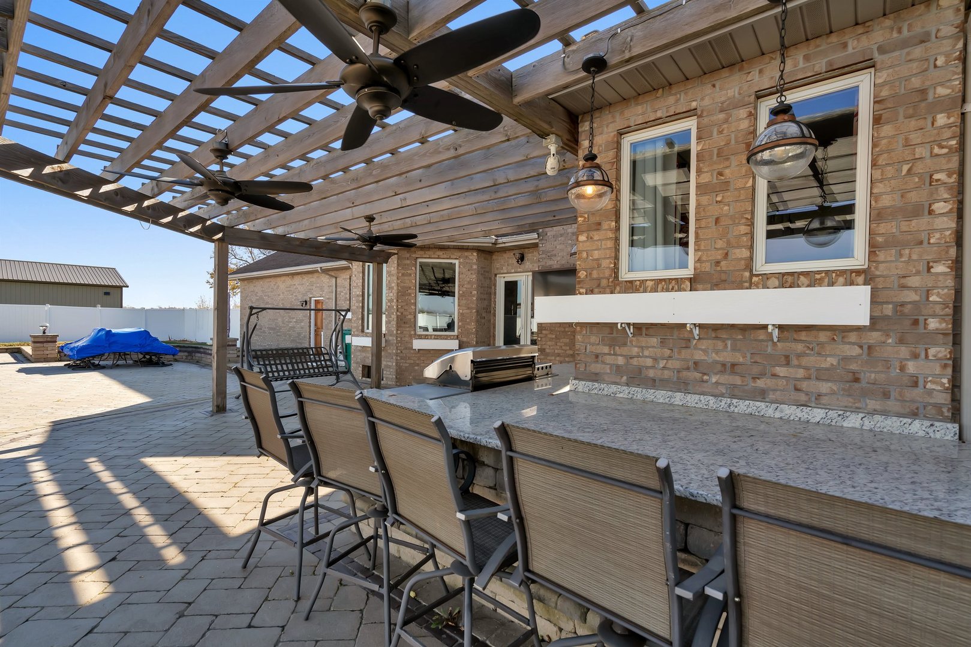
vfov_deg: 73.8
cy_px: 324
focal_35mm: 16
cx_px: 486
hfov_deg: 96.7
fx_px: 432
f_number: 9
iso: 640
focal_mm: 16
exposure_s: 1/250
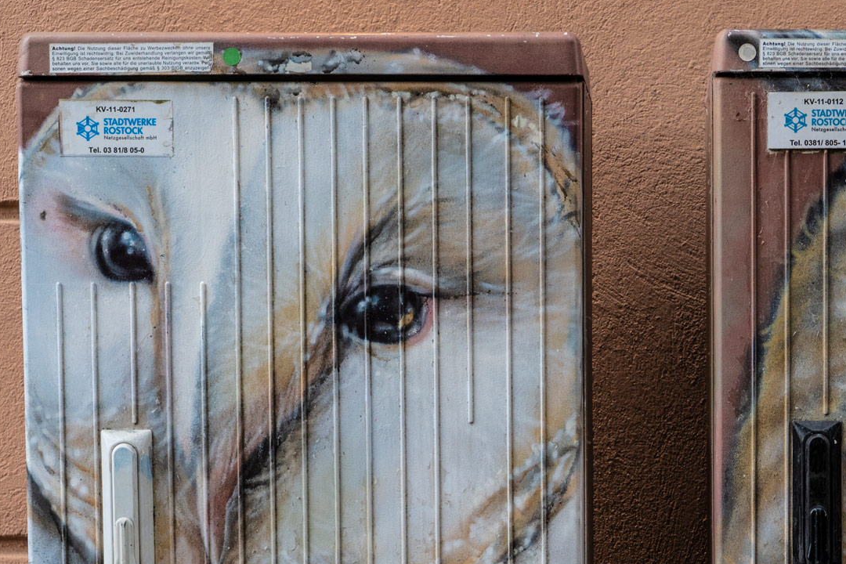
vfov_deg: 12.7
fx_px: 2503
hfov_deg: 18.9
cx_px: 736
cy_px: 546
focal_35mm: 106
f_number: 5.6
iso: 320
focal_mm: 35.5
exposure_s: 1/125
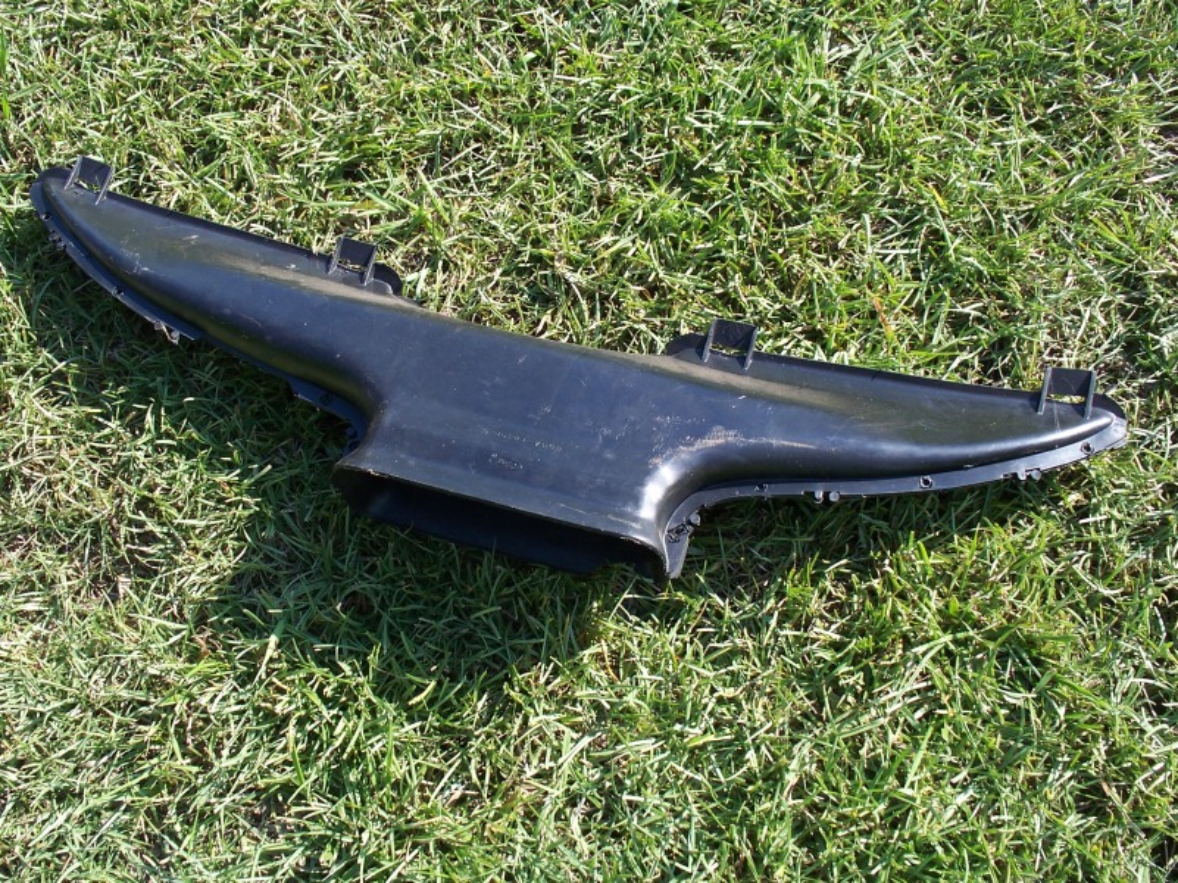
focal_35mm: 36
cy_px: 442
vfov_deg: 39.6
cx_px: 589
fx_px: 1225
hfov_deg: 51.4
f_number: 2.8
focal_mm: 7.54
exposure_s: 1/400
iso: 80
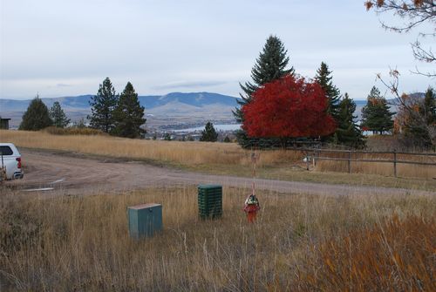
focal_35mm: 39
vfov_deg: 34.3
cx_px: 218
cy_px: 146
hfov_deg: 49.5
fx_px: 473
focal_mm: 26
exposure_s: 1/160
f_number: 6.3
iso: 100
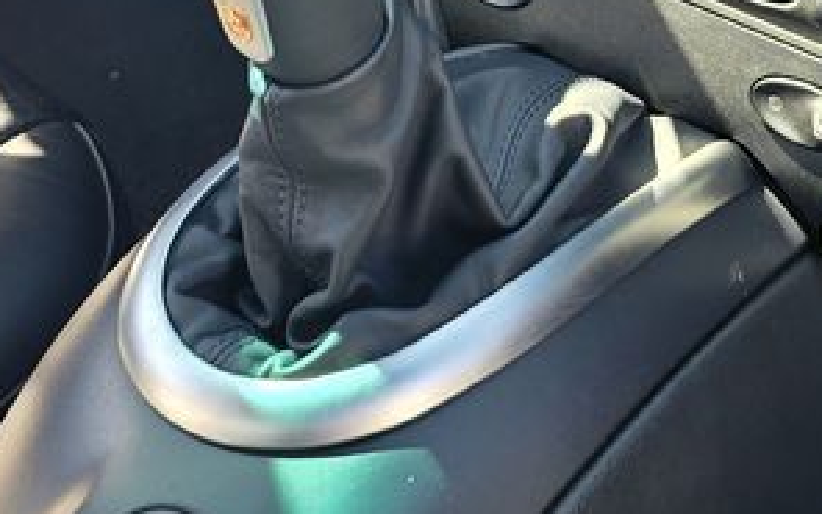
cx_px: 439
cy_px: -386
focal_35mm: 99
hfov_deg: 21.0
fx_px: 2218
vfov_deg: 12.2
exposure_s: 1/180
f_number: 1.7
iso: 32
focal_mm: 6.3
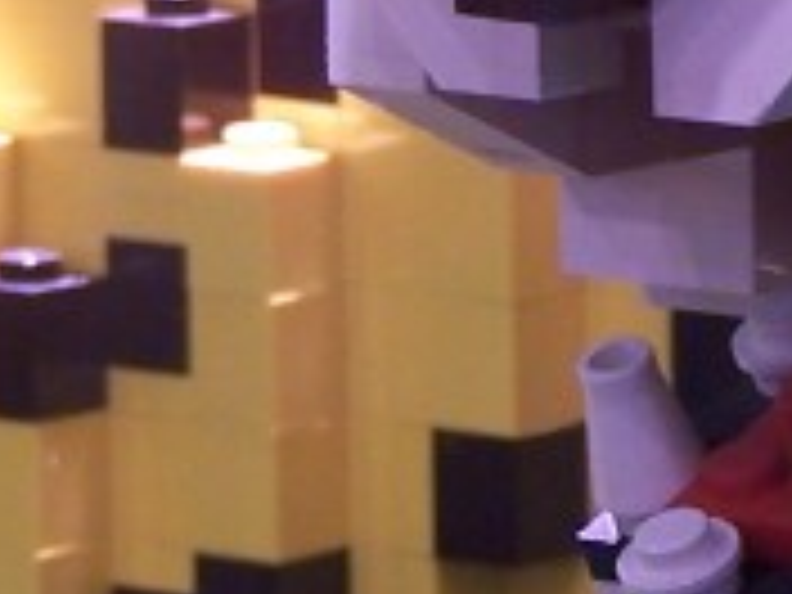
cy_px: -472
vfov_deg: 2.4
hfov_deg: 3.2
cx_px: 1386
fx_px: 13957
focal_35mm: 610
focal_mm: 17.5
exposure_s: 1/4
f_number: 3.2
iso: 80
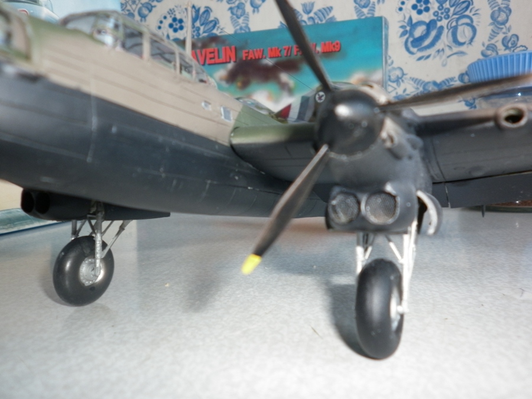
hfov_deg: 63.4
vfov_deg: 49.7
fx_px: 430
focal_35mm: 28
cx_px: 266
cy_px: 200
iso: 80
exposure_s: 1/30
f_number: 2.8
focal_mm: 5
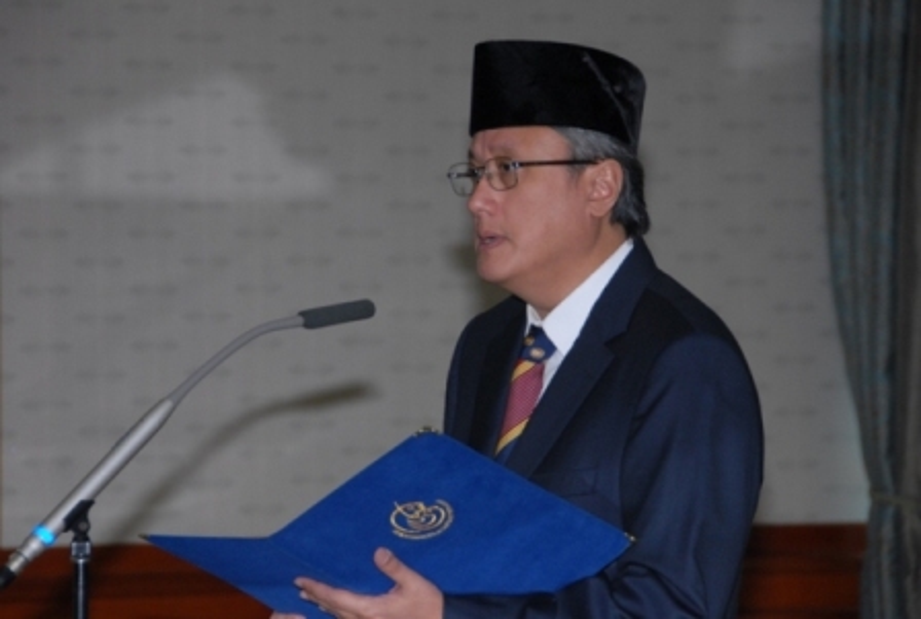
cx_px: 460
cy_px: 310
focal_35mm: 168
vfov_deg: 8.2
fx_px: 4308
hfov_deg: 12.2
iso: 400
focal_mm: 112
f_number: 5.3
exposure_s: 1/60
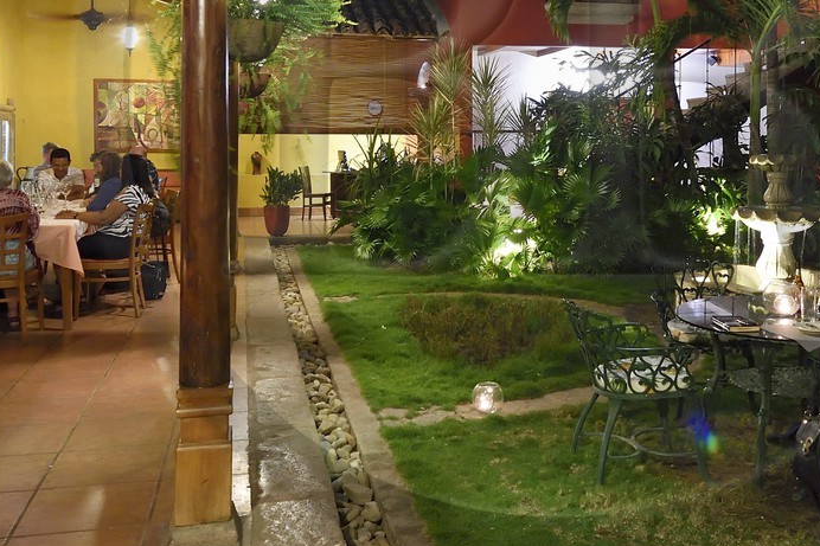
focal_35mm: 37
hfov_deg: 50.8
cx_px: 559
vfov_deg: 34.4
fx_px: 843
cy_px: 82
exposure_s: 1/1.67
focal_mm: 16
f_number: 7.1
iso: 3200
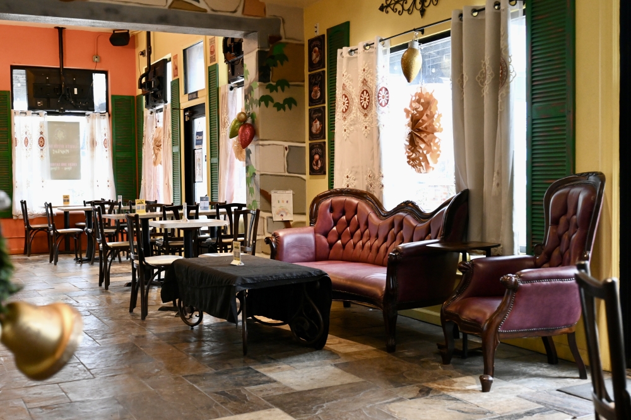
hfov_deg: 46.4
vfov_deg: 31.9
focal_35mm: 42
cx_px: 316
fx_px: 736
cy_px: 210
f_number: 2.8
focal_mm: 28
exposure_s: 1/125
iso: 2500
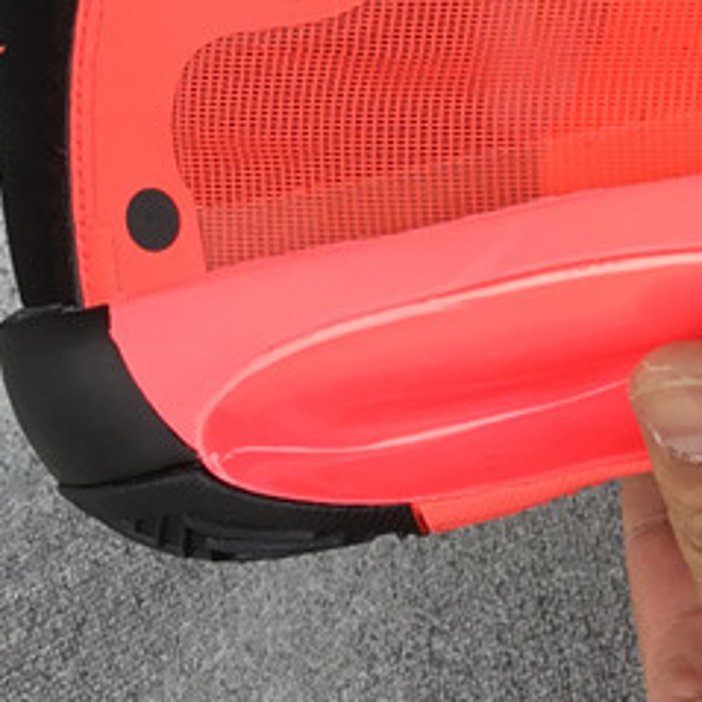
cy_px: 28
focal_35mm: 103
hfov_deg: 16.3
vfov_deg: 16.6
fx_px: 2363
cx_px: 819
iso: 25
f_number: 2.4
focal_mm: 3.3
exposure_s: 1/124
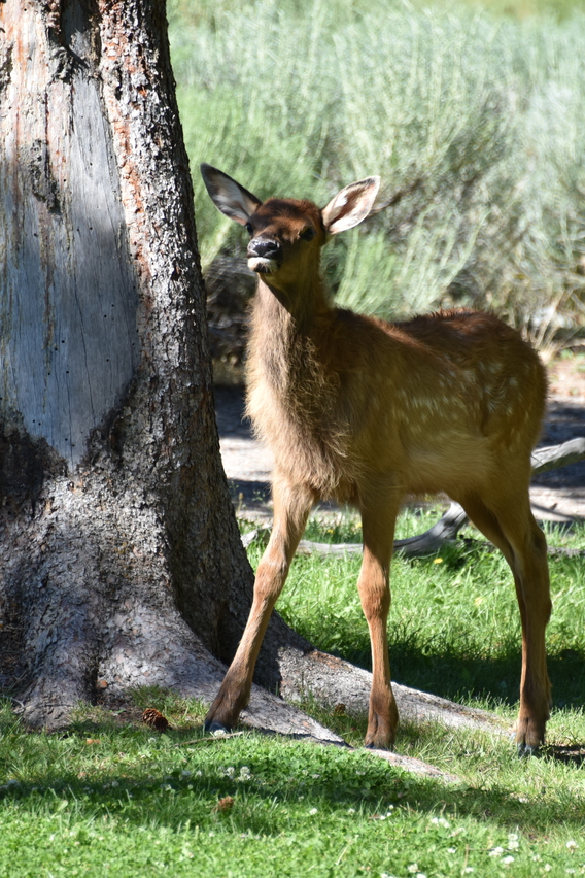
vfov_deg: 4.6
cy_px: 439
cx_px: 355
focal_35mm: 451
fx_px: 10992
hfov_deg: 3.0
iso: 450
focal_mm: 300
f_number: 5.6
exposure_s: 1/640
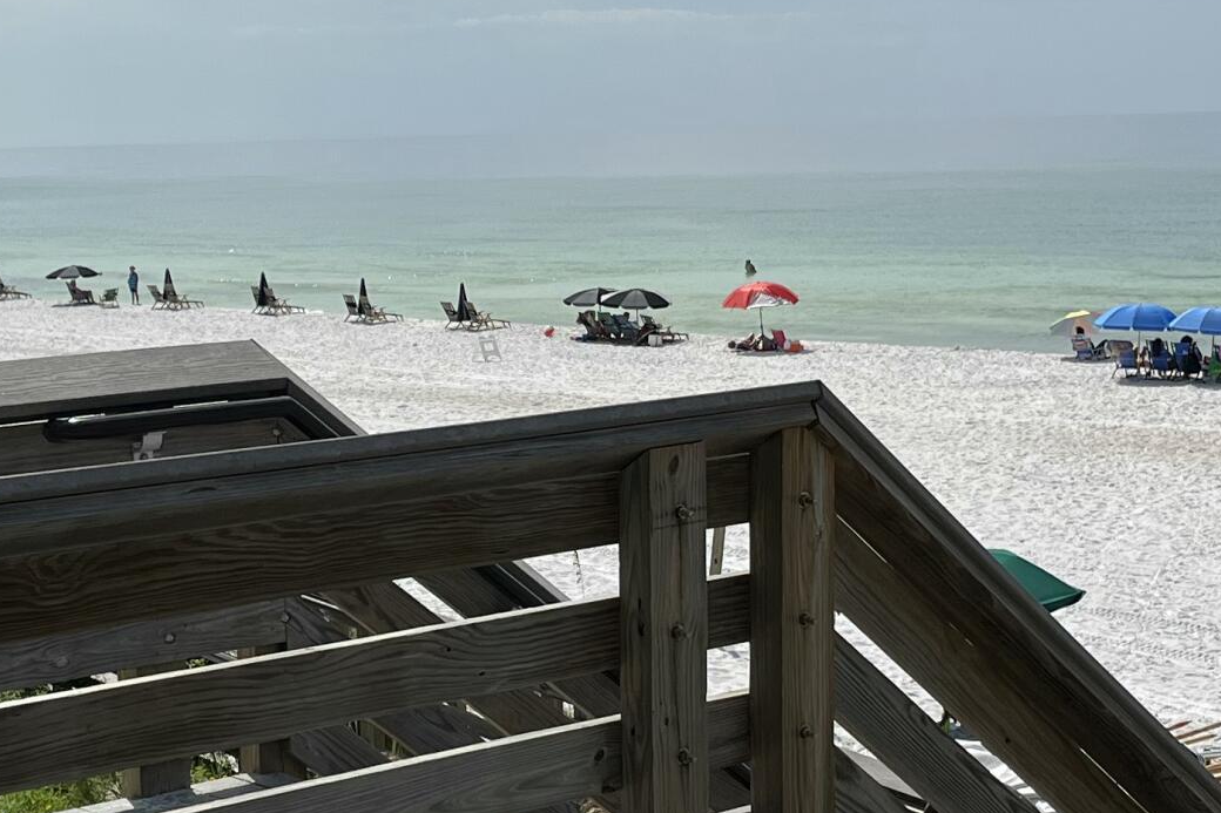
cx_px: 467
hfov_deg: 25.9
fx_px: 2645
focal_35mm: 78
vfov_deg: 17.5
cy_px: 421
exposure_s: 1/10870
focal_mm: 5.1
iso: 50
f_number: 1.6
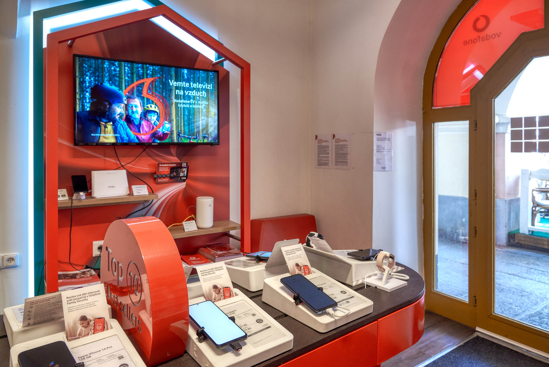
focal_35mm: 24
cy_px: 184
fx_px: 366
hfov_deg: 73.7
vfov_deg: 53.2
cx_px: 274
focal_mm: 24
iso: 800
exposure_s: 1/30
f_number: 8
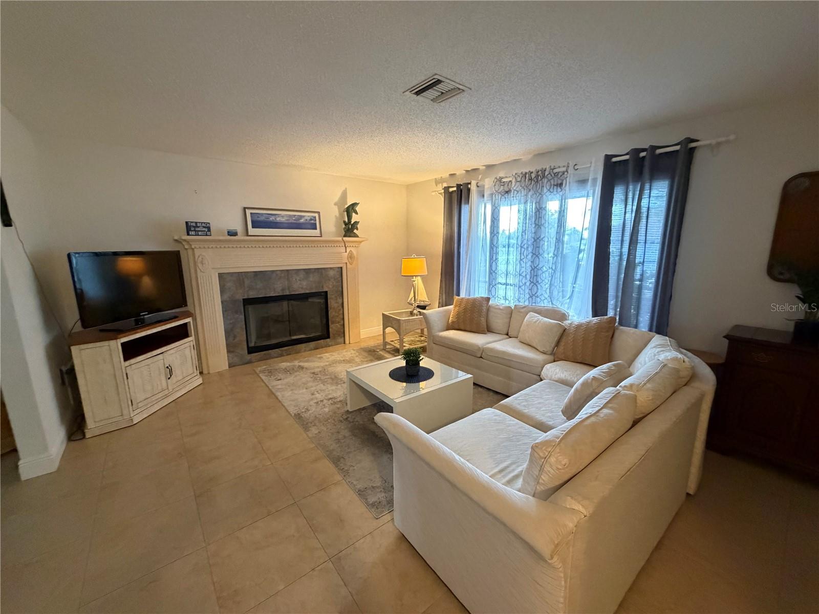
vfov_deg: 85.7
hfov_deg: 102.1
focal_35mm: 14
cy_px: 307
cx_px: 410
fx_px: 331
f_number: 2.2
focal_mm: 2.22
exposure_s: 1/60
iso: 640
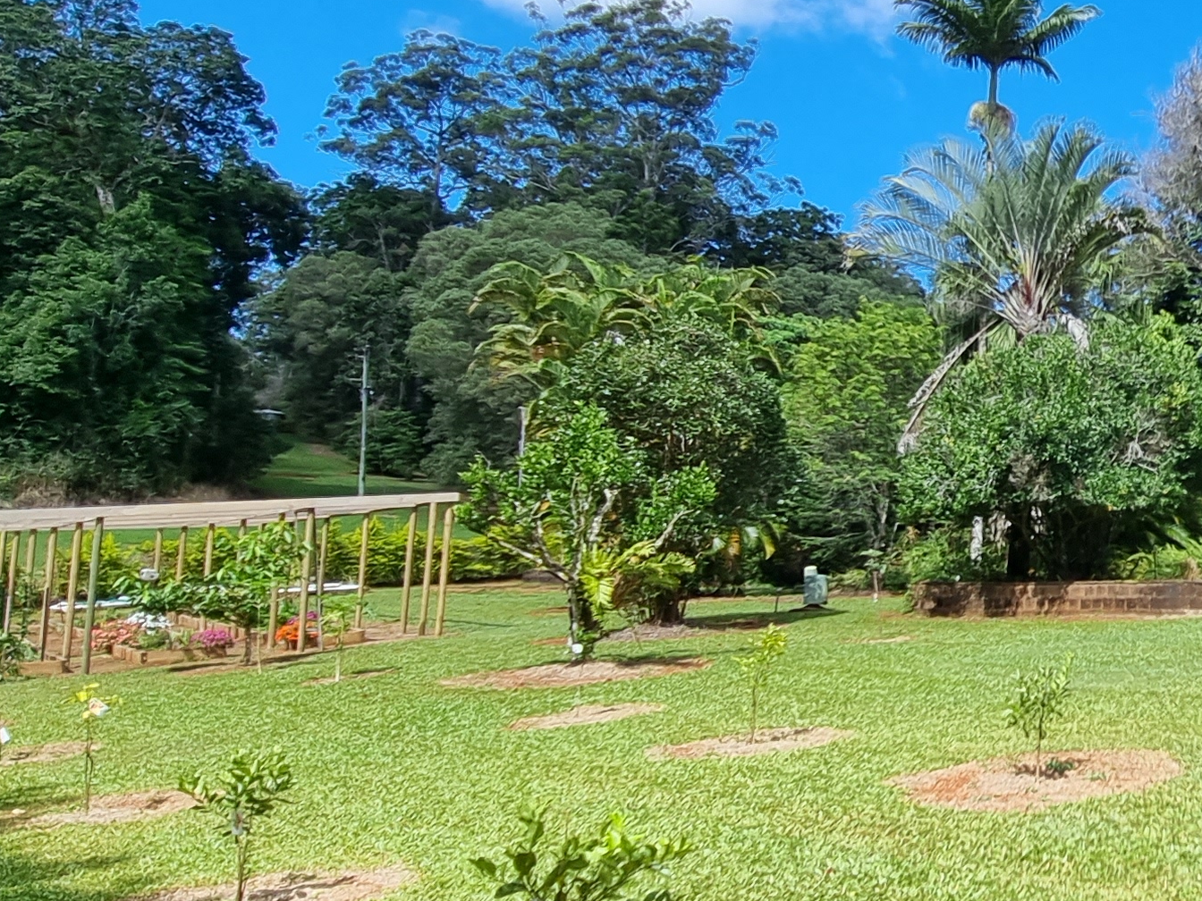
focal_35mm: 39
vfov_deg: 36.8
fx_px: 1354
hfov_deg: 41.2
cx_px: 1223
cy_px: 509
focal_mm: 2.2
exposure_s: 1/1220
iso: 50
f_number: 2.2
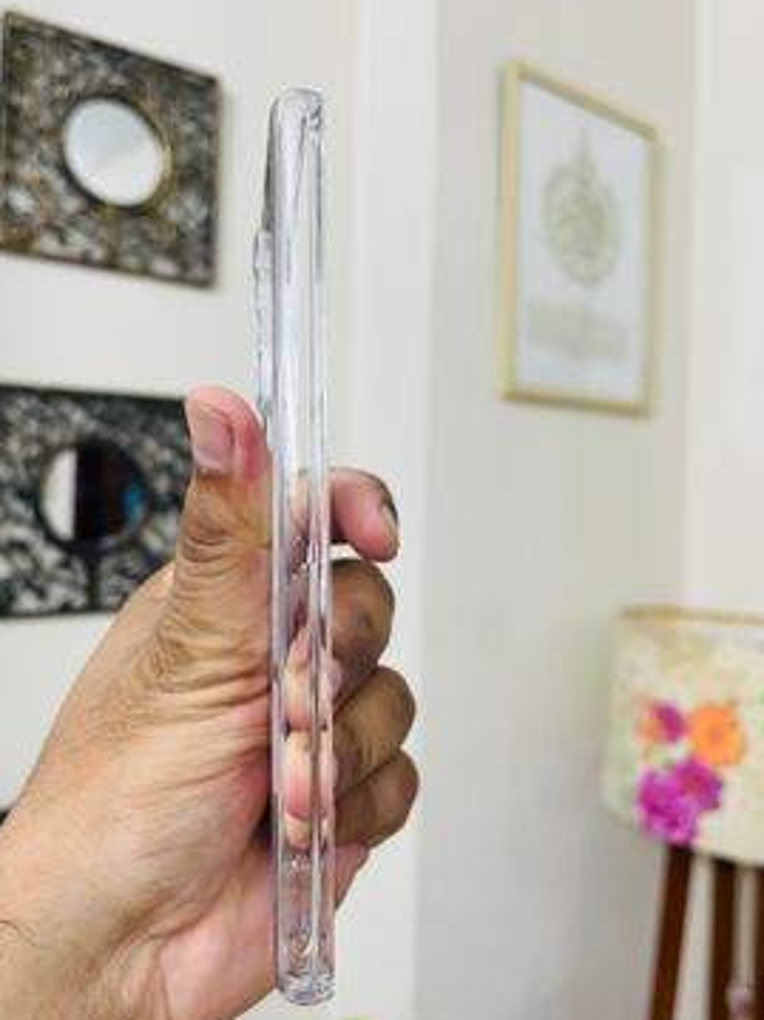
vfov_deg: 61.7
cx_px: 375
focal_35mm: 29
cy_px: 514
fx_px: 854
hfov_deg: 48.2
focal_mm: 5.1
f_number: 1.6
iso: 64
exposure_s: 1/50
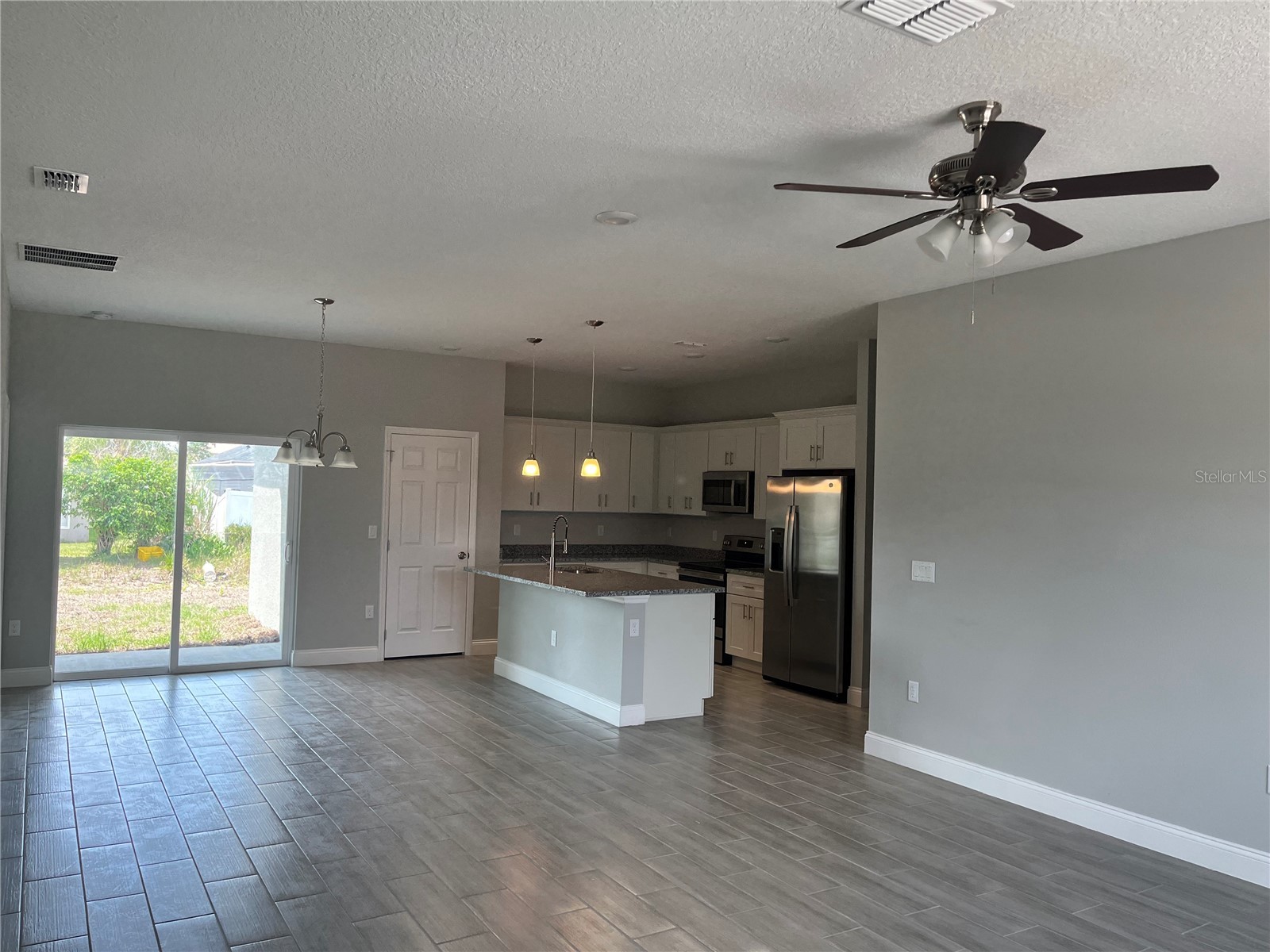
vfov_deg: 53.1
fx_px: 954
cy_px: 476
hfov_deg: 67.3
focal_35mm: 26
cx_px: 635
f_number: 1.6
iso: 64
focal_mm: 5.1
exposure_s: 1/128
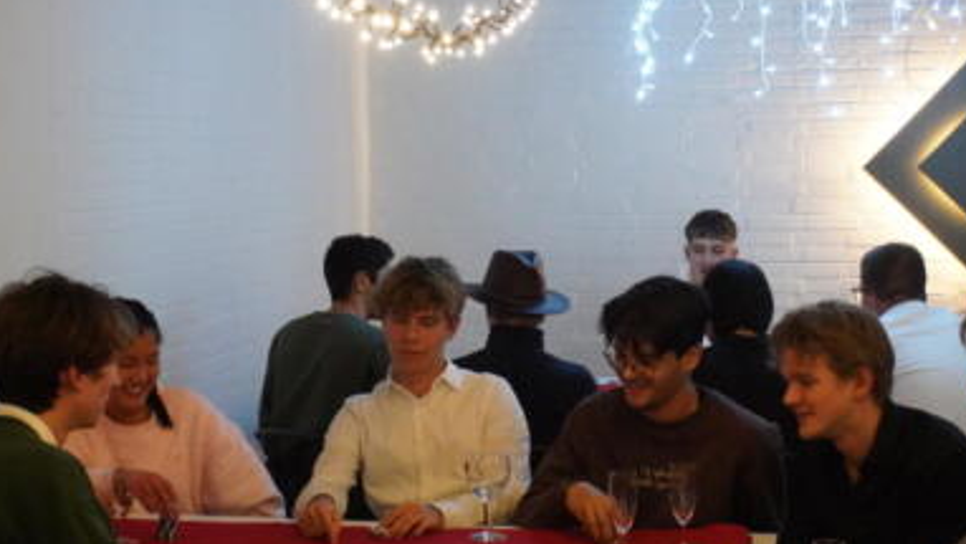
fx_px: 1793
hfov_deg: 30.1
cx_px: 417
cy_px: 311
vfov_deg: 17.2
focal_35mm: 70
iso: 6400
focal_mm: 34
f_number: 5
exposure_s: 1/30
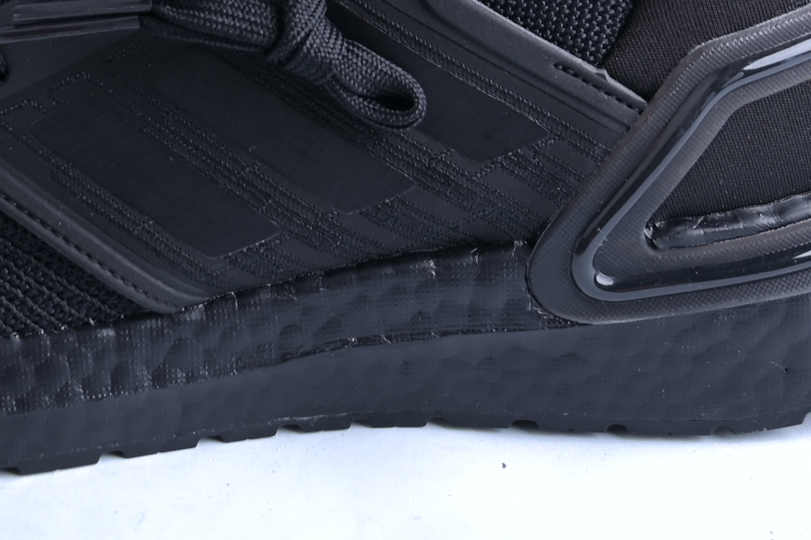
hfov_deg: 17.0
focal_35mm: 120
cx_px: 235
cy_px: -385
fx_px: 2701
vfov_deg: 10.8
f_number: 8
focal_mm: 30
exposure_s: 1/200
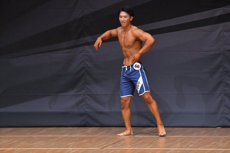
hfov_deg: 6.5
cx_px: 115
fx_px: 2012
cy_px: 76
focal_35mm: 315
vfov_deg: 4.4
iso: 6400
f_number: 5.6
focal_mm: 210
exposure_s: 1/400
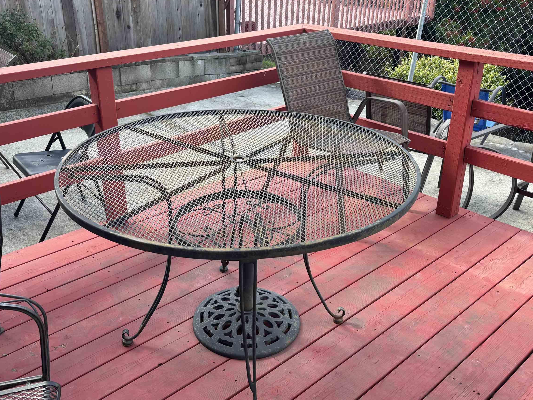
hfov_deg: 52.6
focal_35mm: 35
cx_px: 249
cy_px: 169
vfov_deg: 40.6
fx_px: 539
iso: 50
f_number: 1.6
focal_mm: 5.96
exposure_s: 1/464
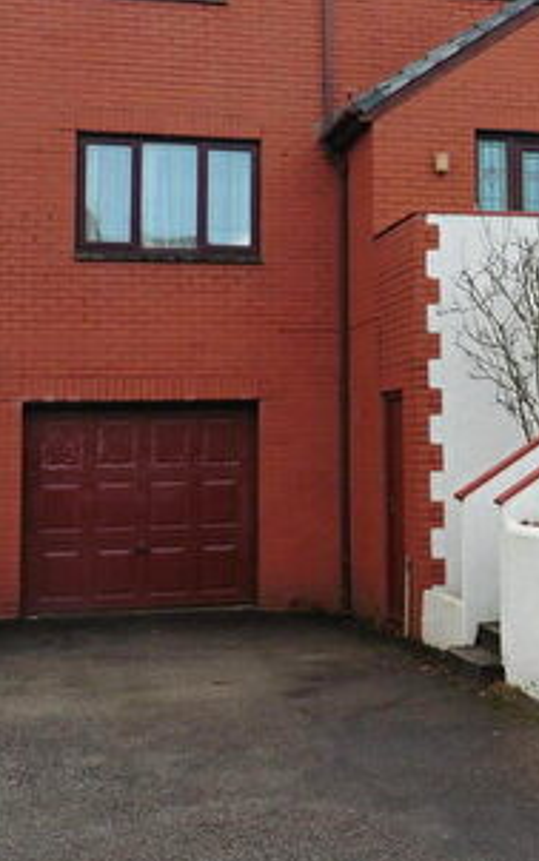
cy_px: 284
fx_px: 1385
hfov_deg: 21.0
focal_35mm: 59
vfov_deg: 34.2
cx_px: 579
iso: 100
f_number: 4
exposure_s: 1/200
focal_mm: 4.3
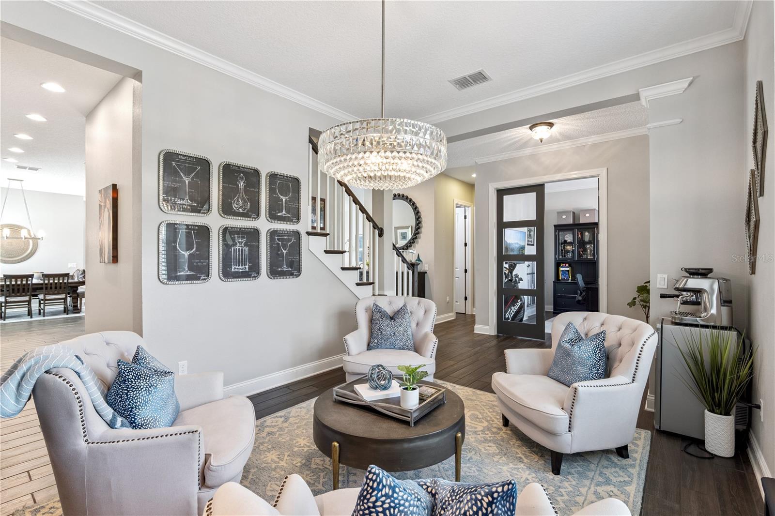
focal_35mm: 16
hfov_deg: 96.7
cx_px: 388
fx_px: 344
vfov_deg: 73.7
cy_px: 258
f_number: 10
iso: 800
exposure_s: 1/13
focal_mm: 16
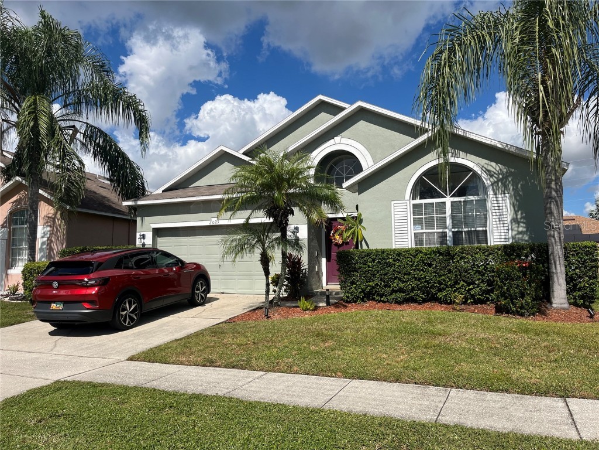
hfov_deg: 67.3
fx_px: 450
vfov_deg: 53.1
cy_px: 225
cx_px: 300
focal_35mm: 26
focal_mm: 5.1
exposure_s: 1/5848
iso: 50
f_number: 1.6
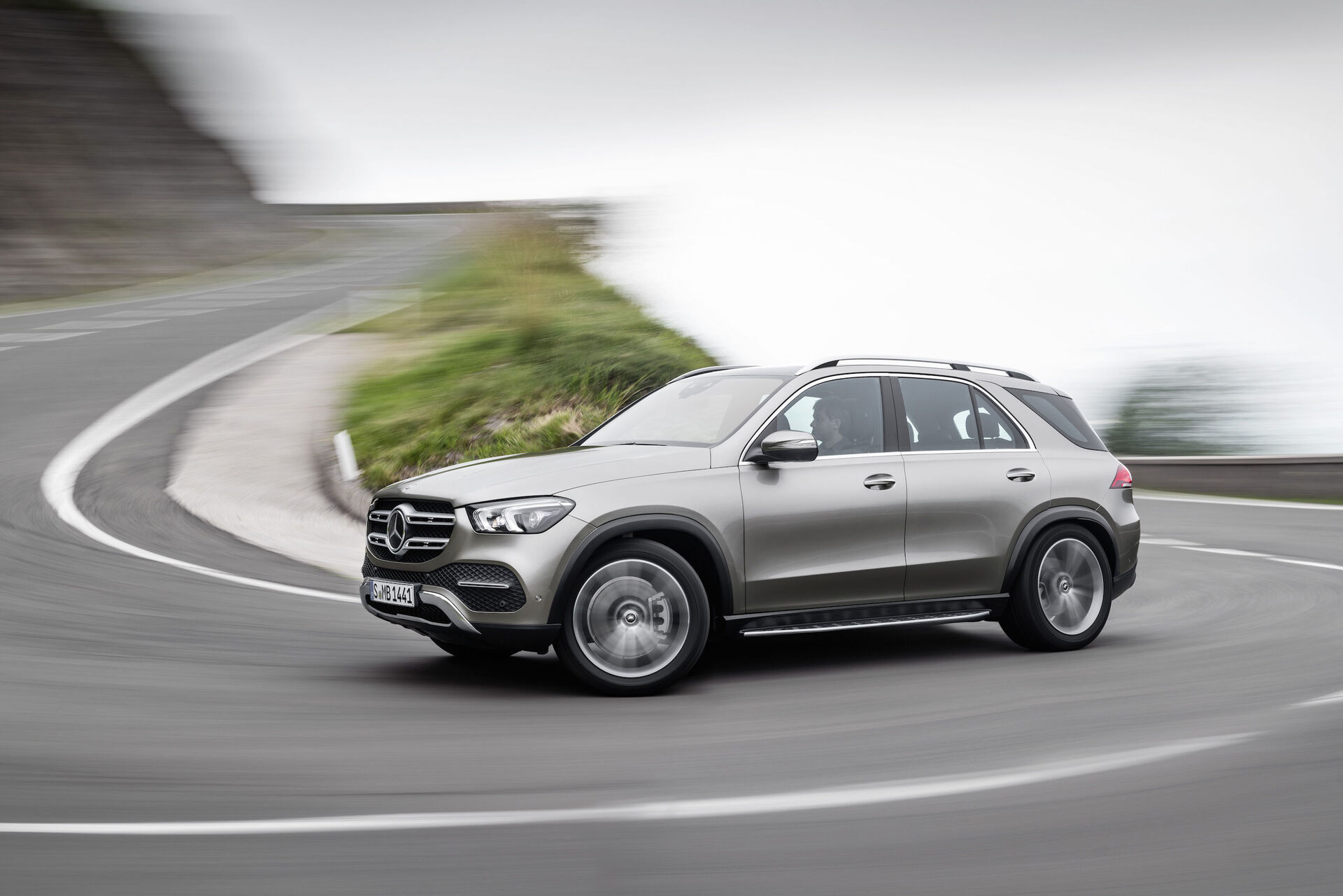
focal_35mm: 42
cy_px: 448
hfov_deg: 46.4
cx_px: 672
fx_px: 1567
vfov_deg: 31.9
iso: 31
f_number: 13
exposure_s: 3
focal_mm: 42
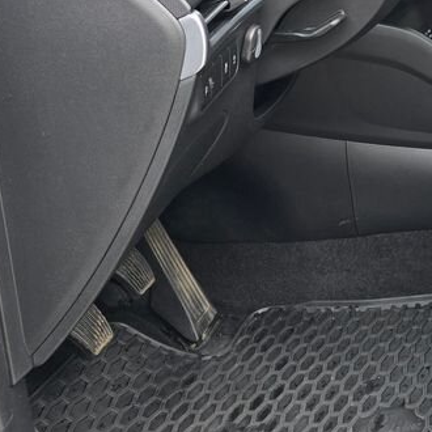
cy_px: -24
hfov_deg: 23.9
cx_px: 568
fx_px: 890
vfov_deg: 25.6
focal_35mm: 63
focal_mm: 6.3
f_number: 1.7
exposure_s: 1/180
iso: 80
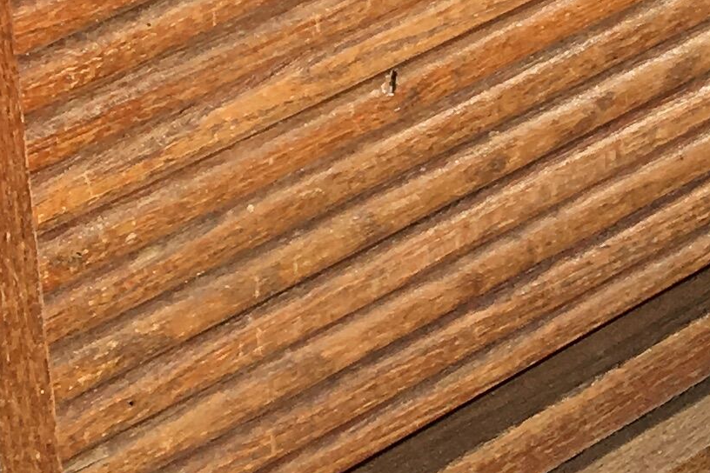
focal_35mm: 149
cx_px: 590
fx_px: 2938
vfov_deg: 8.1
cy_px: -864
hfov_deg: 13.7
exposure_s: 1/986
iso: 25
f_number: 2.2
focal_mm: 4.15
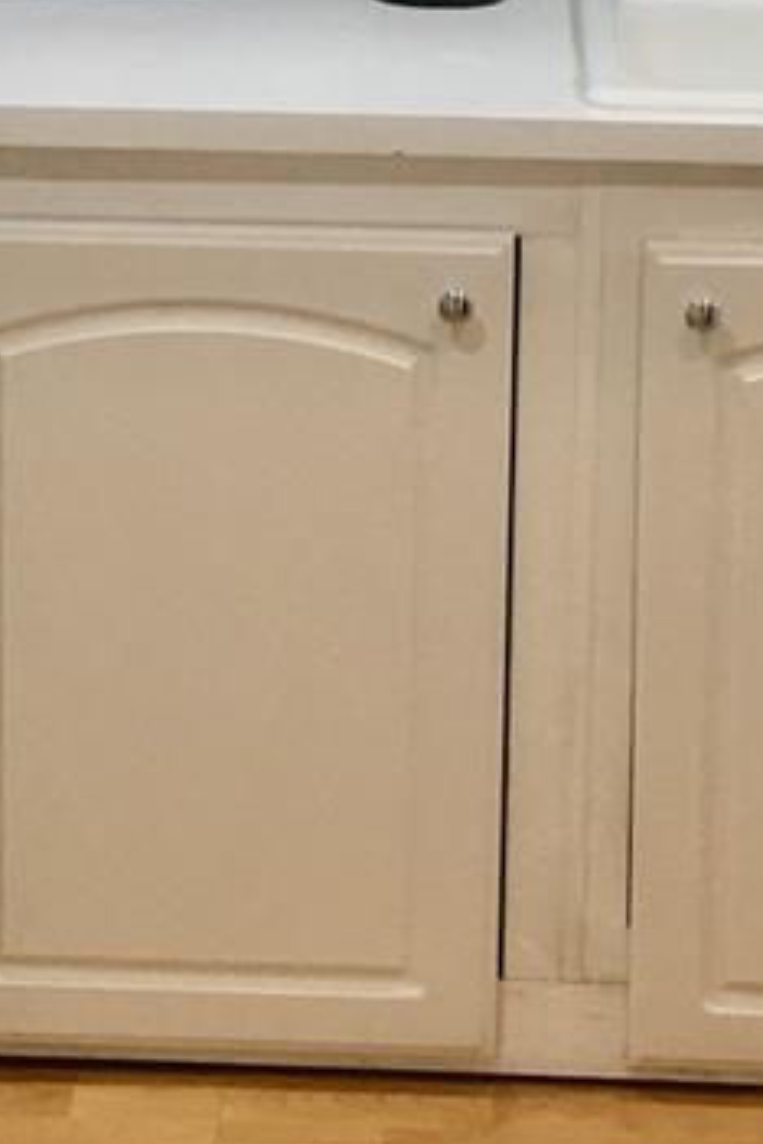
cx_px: 398
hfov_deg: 13.3
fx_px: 3274
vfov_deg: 19.0
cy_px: -140
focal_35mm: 103
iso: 25
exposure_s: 1/15
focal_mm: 4.15
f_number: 2.2
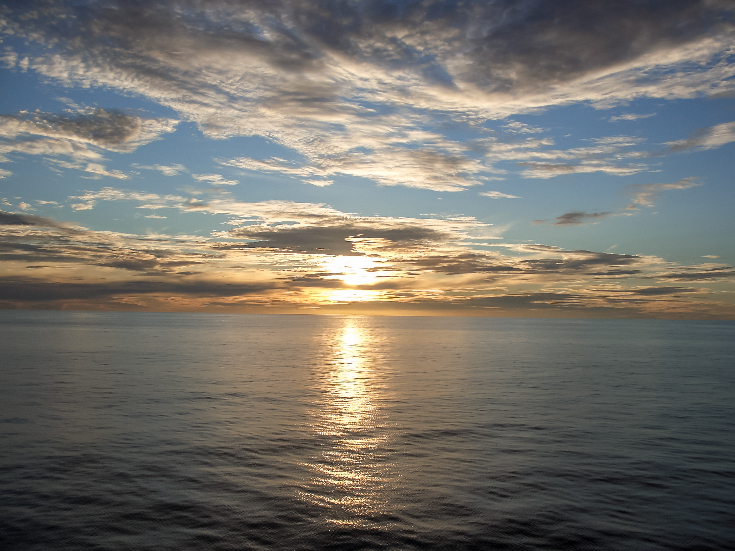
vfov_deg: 42.9
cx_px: 368
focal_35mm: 33
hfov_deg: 55.4
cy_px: 276
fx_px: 701
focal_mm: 7.1
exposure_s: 1/1000
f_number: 3.5
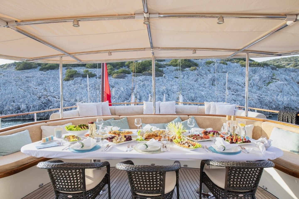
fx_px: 199
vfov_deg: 53.1
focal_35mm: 24
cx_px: 150
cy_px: 100
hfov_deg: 73.7
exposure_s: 1/30
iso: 100
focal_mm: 24
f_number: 8
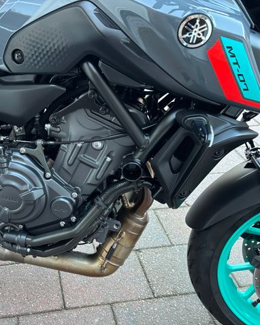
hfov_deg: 41.6
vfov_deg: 52.9
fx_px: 327
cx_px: 54
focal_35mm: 34
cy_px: 162
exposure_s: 1/51
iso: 500
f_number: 1.6
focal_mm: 5.96
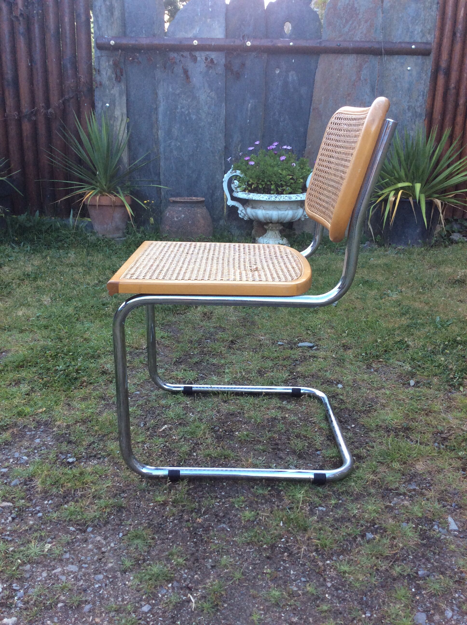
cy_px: 312
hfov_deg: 44.1
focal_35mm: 32
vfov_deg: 56.9
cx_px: 234
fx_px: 577
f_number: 2.4
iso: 40
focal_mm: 3.3
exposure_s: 1/100
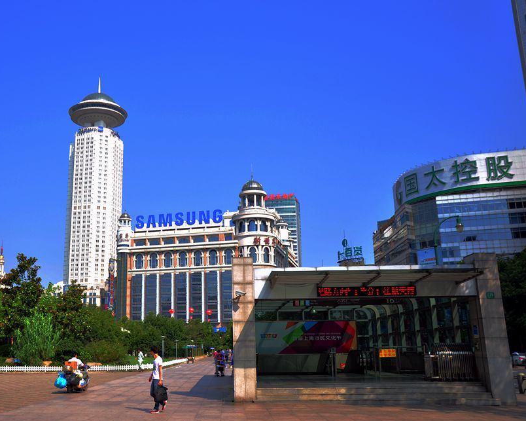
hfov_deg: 47.9
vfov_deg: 39.5
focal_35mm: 38
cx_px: 192
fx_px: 585
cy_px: 202
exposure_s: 1/800
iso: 200
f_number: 8
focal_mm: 21
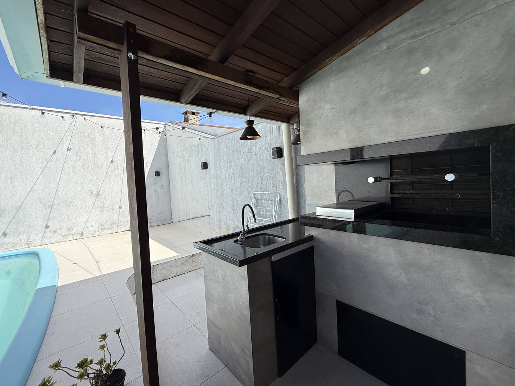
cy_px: 188
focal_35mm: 15
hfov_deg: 98.1
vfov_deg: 81.7
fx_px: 223
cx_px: 247
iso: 64
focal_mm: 2.22
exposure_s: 1/1211
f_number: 2.2
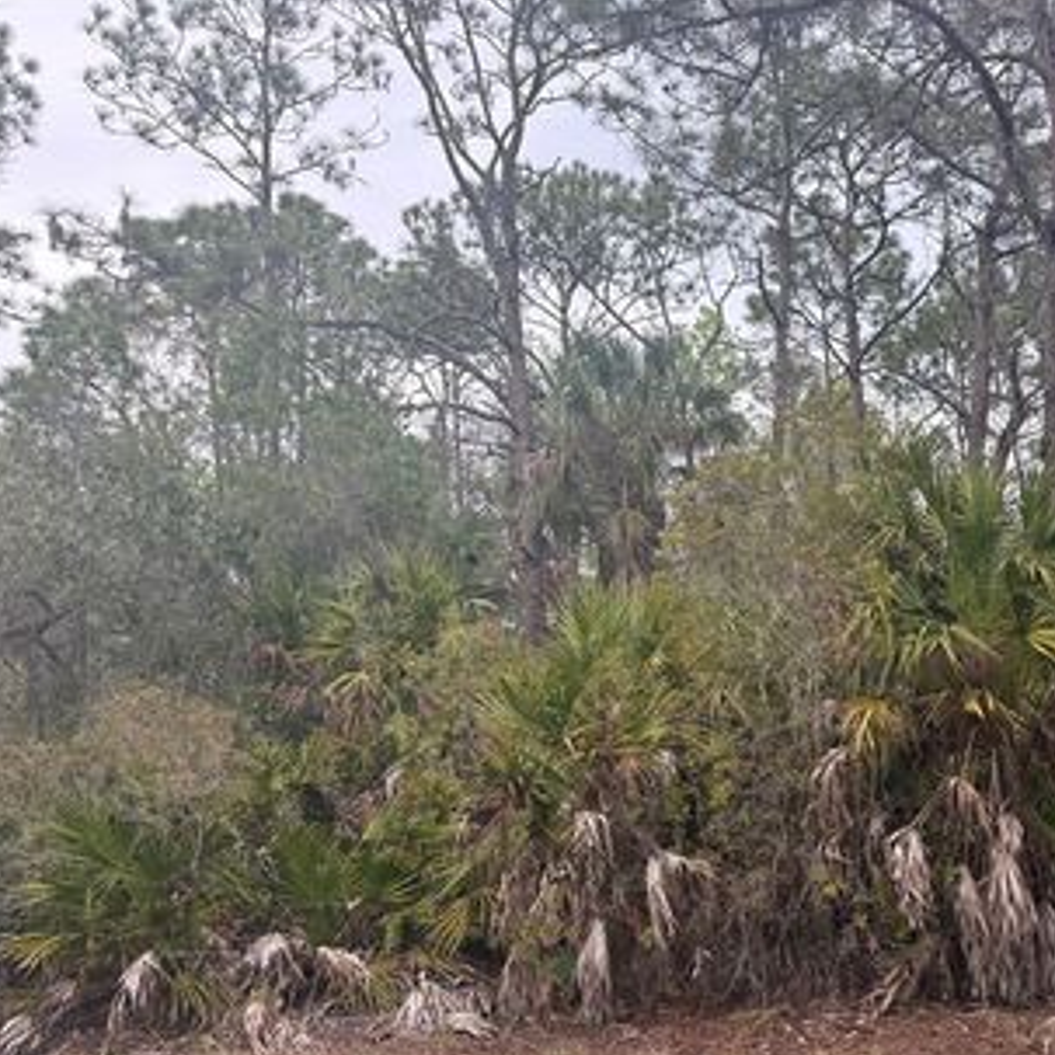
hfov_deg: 45.6
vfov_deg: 46.9
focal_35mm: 35
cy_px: 642
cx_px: 787
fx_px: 1207
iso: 100
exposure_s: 1/598
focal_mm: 6.76
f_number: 1.78
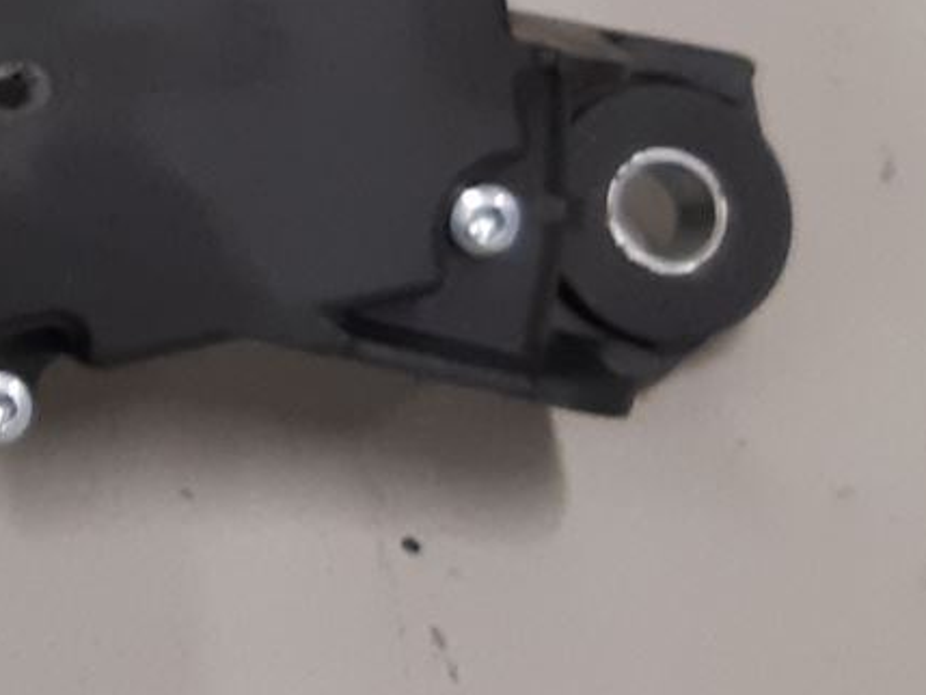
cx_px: -561
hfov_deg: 14.5
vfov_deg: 11.6
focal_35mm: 124
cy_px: -218
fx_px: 3318
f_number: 1.7
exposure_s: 1/50
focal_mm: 3.93
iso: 160
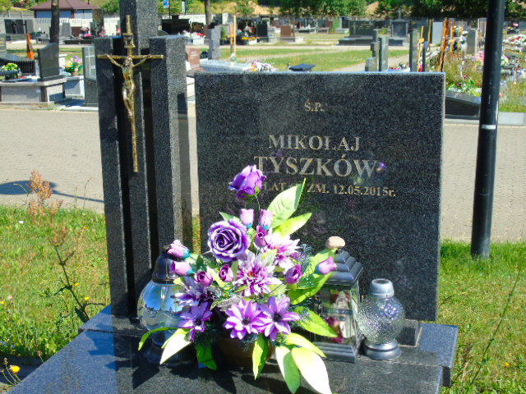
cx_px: 263
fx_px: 821
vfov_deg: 27.0
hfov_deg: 35.5
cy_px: 197
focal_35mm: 54
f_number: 4.3
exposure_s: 1/320
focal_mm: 9.6
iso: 80
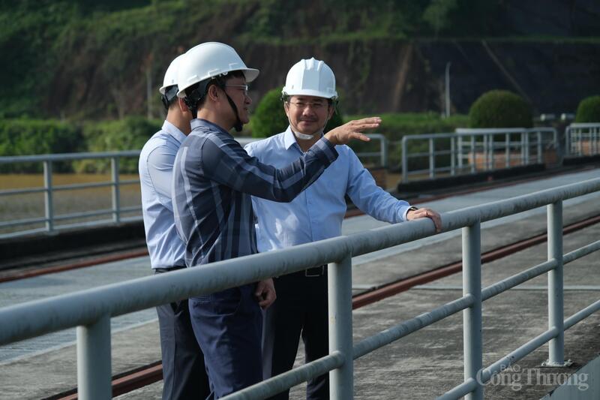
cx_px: 300
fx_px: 1899
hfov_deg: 18.0
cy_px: 200
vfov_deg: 12.0
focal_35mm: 114
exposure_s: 1/950
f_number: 4
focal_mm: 76.3
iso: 160
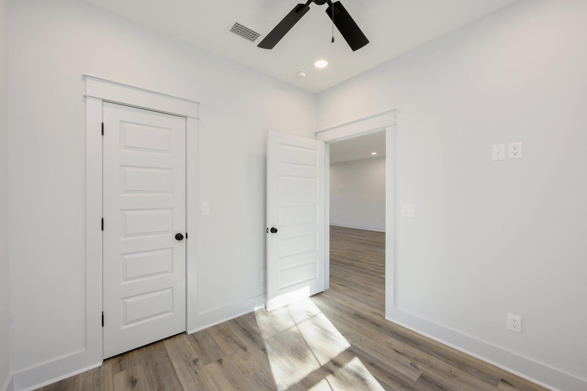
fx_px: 228
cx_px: 294
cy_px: 196
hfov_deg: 104.3
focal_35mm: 14
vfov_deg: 81.1
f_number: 9
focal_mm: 14
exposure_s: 1/25
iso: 250
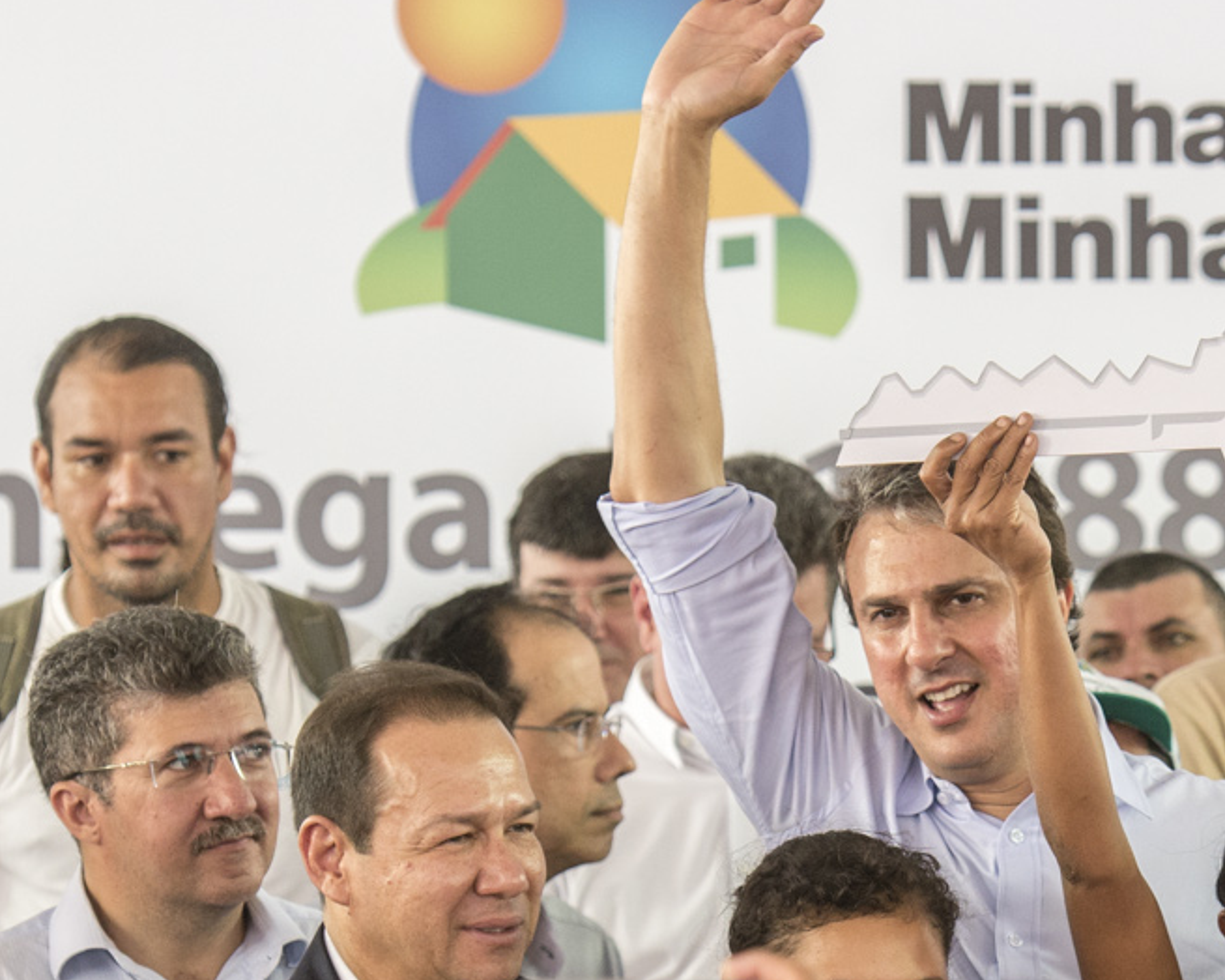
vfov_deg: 4.9
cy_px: 951
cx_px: 986
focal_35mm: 315
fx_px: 11420
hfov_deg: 6.1
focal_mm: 110
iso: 800
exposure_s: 1/500
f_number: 3.5
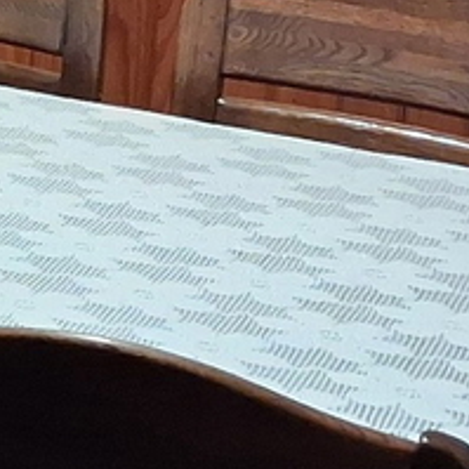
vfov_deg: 9.8
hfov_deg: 8.5
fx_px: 2652
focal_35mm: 173
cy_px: -210
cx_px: -919
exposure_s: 1/40
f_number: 1.8
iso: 500
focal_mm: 4
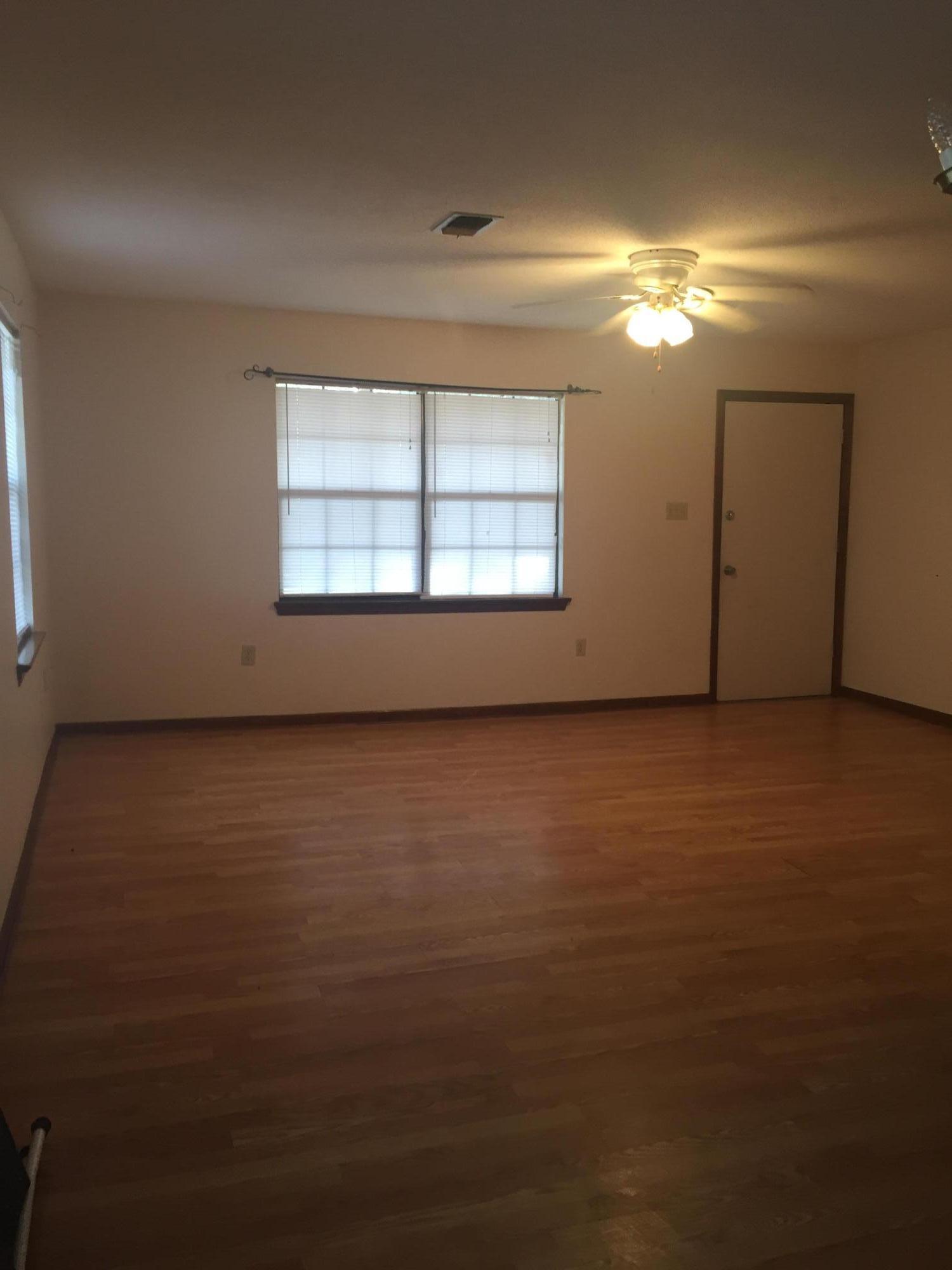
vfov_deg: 61.7
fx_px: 1063
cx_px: 476
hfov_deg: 48.2
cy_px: 635
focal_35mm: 29
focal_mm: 4.15
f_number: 2.2
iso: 64
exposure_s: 1/30
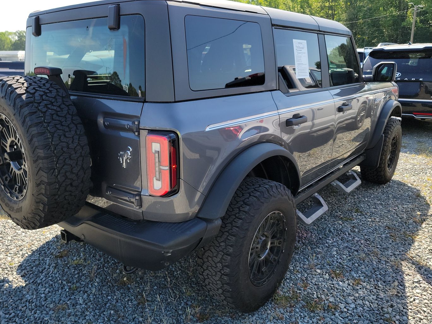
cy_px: 148
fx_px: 350
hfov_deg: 63.3
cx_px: 197
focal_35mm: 28
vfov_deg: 49.7
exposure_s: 1/318
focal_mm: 6.7
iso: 50
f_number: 1.8
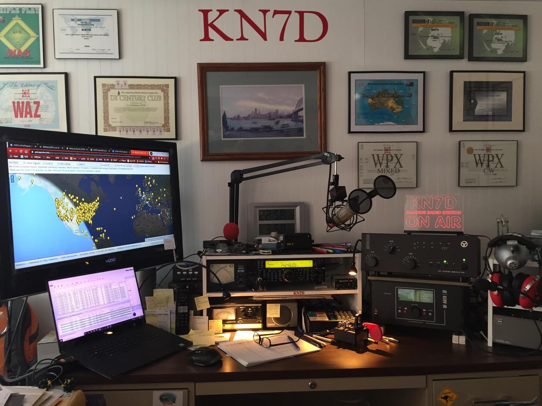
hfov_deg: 61.7
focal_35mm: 29
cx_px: 271
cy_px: 203
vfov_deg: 48.2
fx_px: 454
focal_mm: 4.15
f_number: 2.2
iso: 80
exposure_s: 1/30
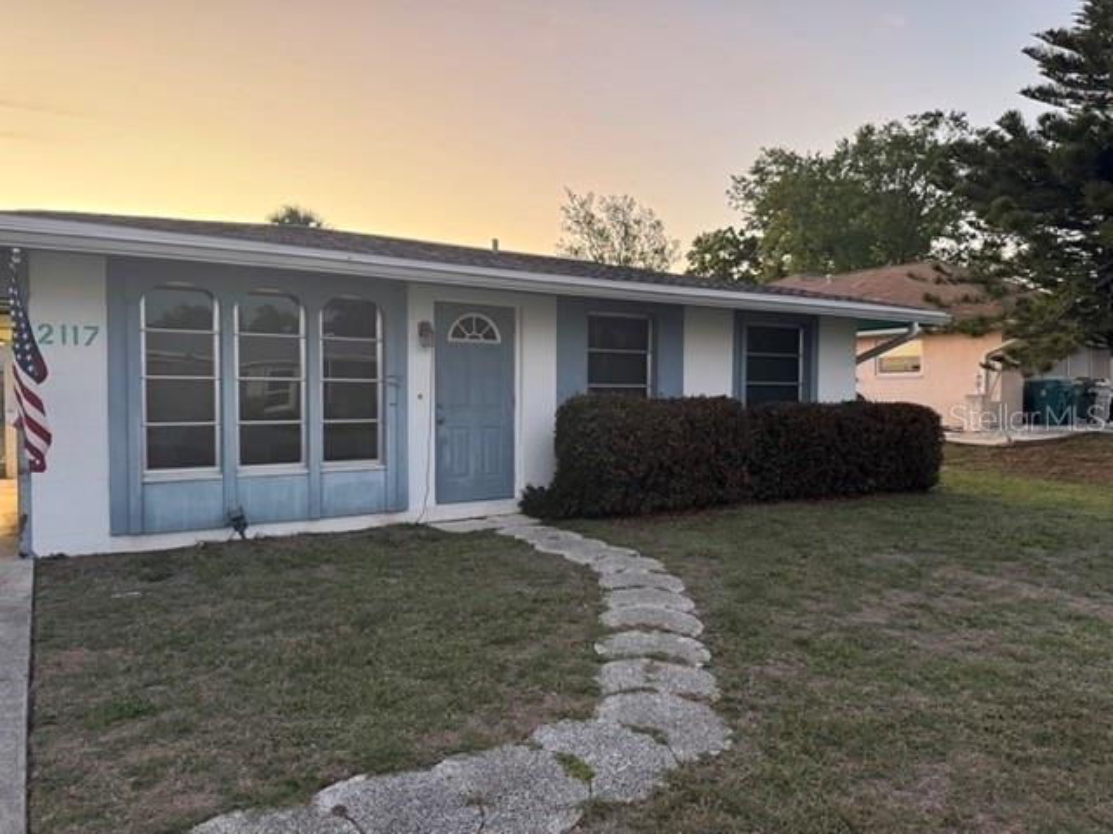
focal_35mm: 24
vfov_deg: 56.8
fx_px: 772
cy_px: 417
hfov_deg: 71.6
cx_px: 556
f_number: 1.78
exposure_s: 1/60
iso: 500
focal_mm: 6.76
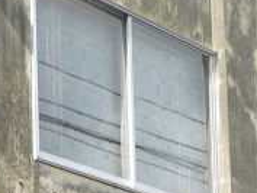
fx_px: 944
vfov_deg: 9.8
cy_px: 514
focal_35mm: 127
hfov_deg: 15.3
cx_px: 4
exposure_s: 1/400
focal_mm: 4
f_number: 4.5
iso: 80
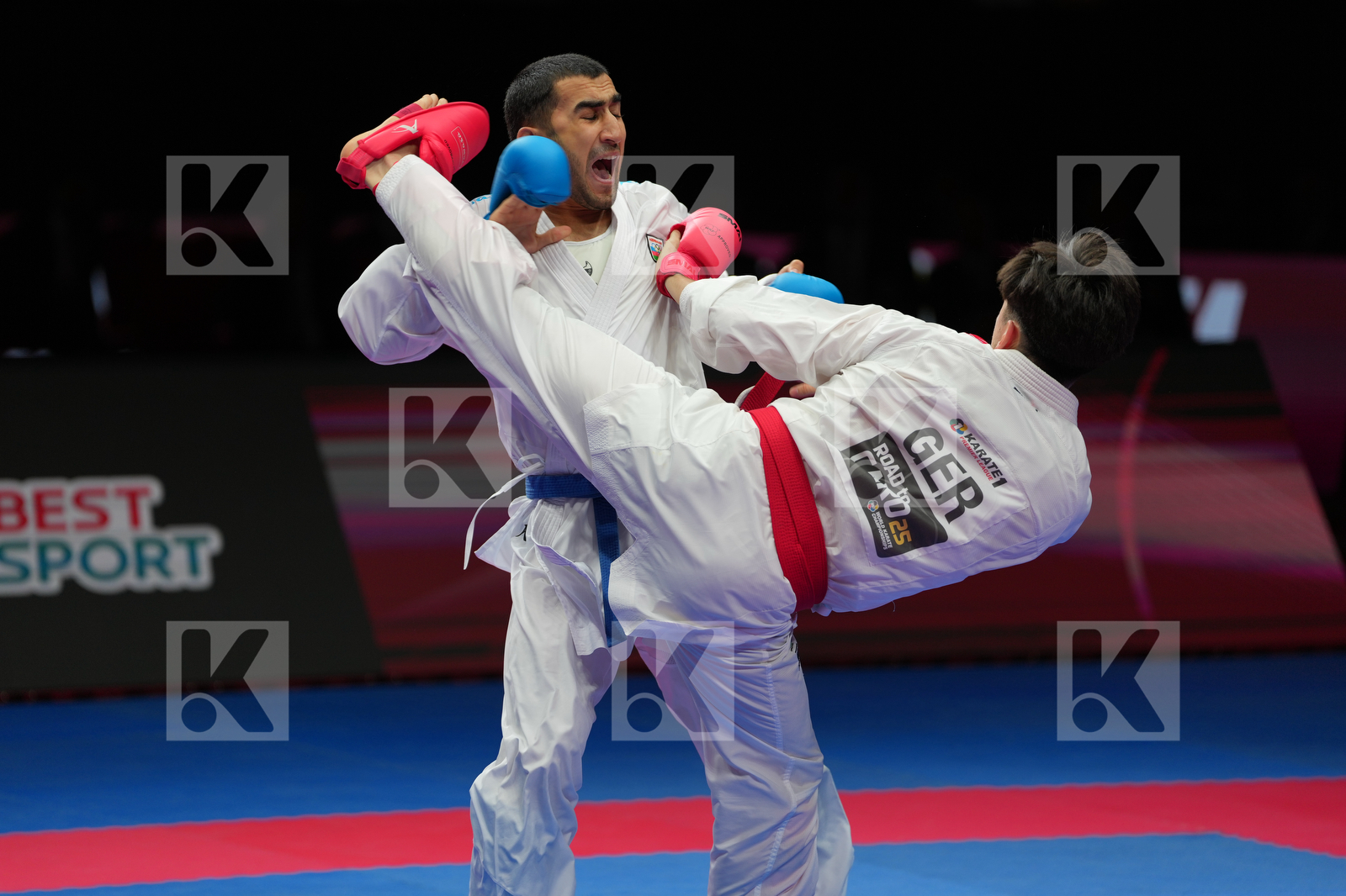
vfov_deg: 6.9
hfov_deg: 10.3
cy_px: 448
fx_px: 7476
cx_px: 673
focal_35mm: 200
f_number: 2.8
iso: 320
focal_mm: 200
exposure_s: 1/1000
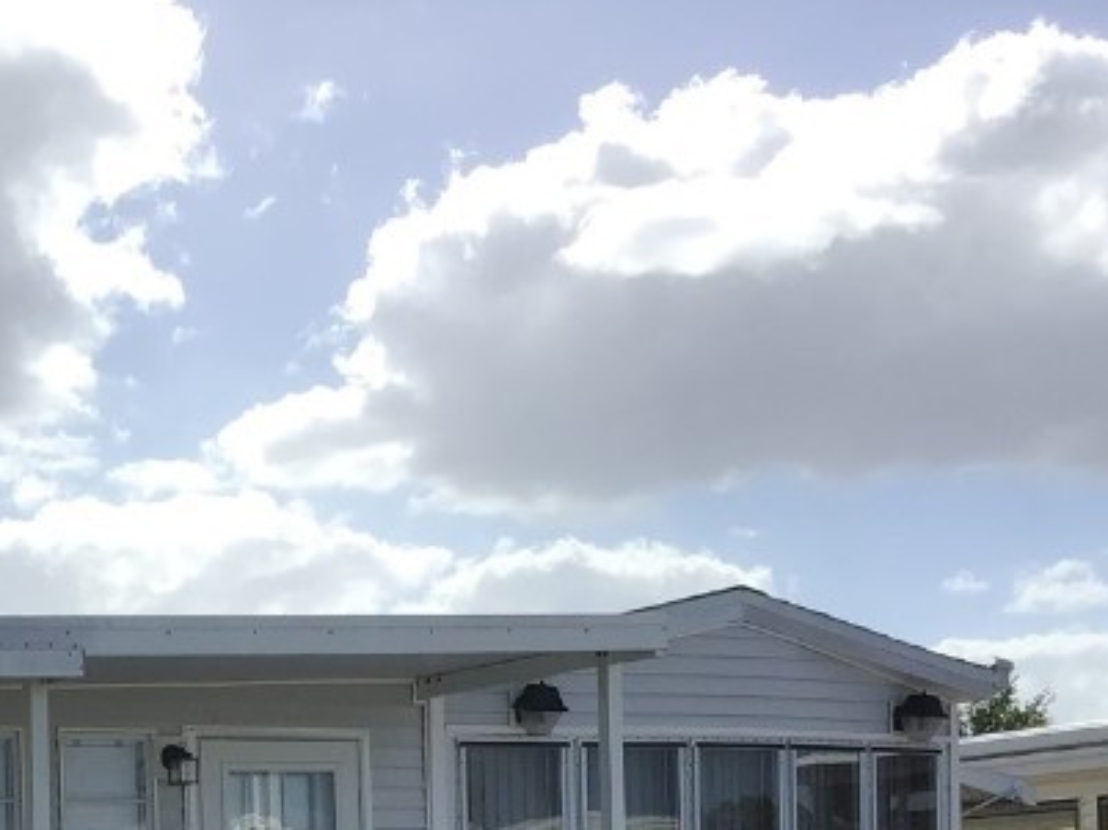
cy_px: 1009
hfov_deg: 23.9
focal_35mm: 79
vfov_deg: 17.7
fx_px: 2527
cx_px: 66
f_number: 2.4
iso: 25
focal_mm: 3.3
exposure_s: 1/2092
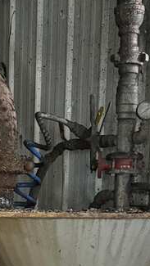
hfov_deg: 13.8
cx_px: 18
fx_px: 615
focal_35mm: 87
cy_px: 292
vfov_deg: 23.0
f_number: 1.78
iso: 1250
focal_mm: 6.76
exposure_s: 1/30
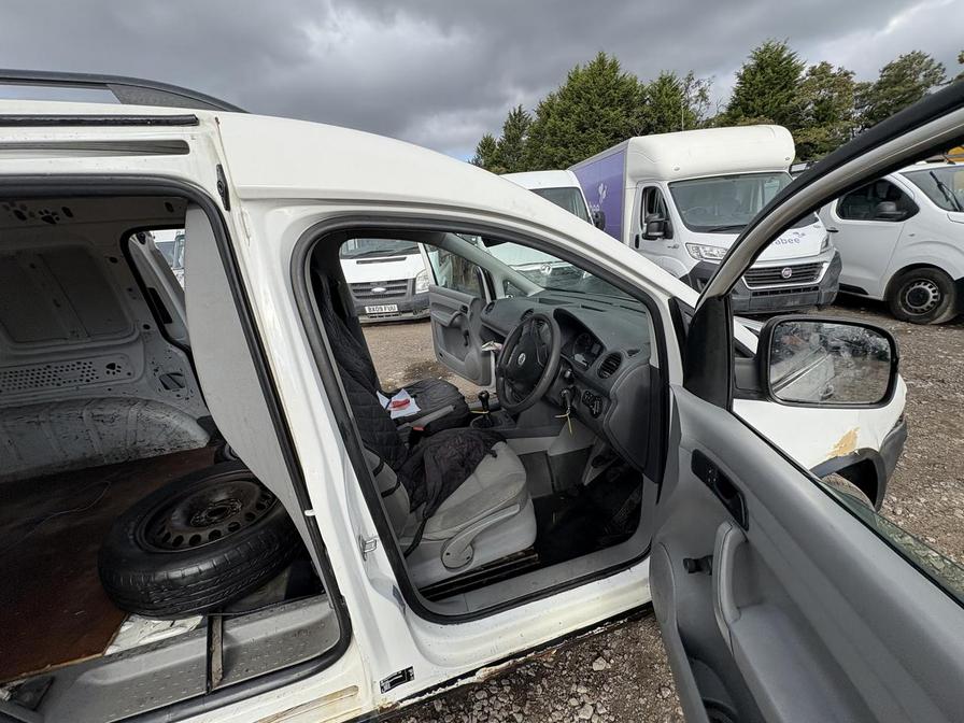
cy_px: 362
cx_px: 482
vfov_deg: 85.7
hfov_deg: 102.1
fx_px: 390
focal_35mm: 14
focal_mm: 2.22
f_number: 2.2
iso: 50
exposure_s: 1/620
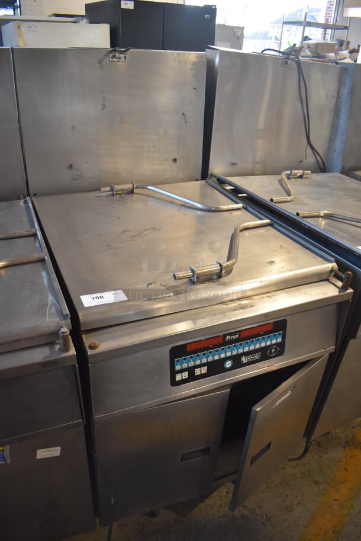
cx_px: 180
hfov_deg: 48.0
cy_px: 270
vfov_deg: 67.3
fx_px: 405
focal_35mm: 27
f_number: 3.5
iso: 1600
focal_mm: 18
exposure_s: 1/125
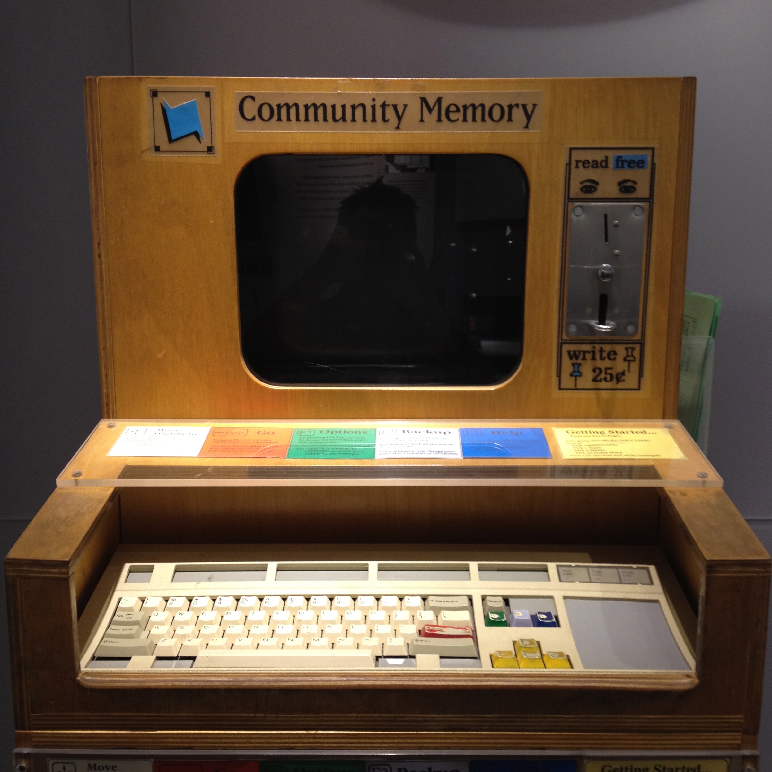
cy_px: 402
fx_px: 1060
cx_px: 386
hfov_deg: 40.0
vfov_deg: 40.0
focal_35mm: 42
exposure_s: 1/20
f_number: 2.4
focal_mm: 4.28
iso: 100
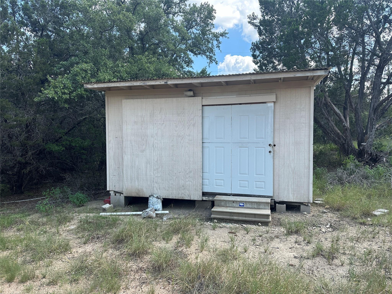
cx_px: 196
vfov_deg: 56.8
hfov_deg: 71.6
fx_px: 272
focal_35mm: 24
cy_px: 147
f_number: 1.78
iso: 80
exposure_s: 1/1107
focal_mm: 6.86
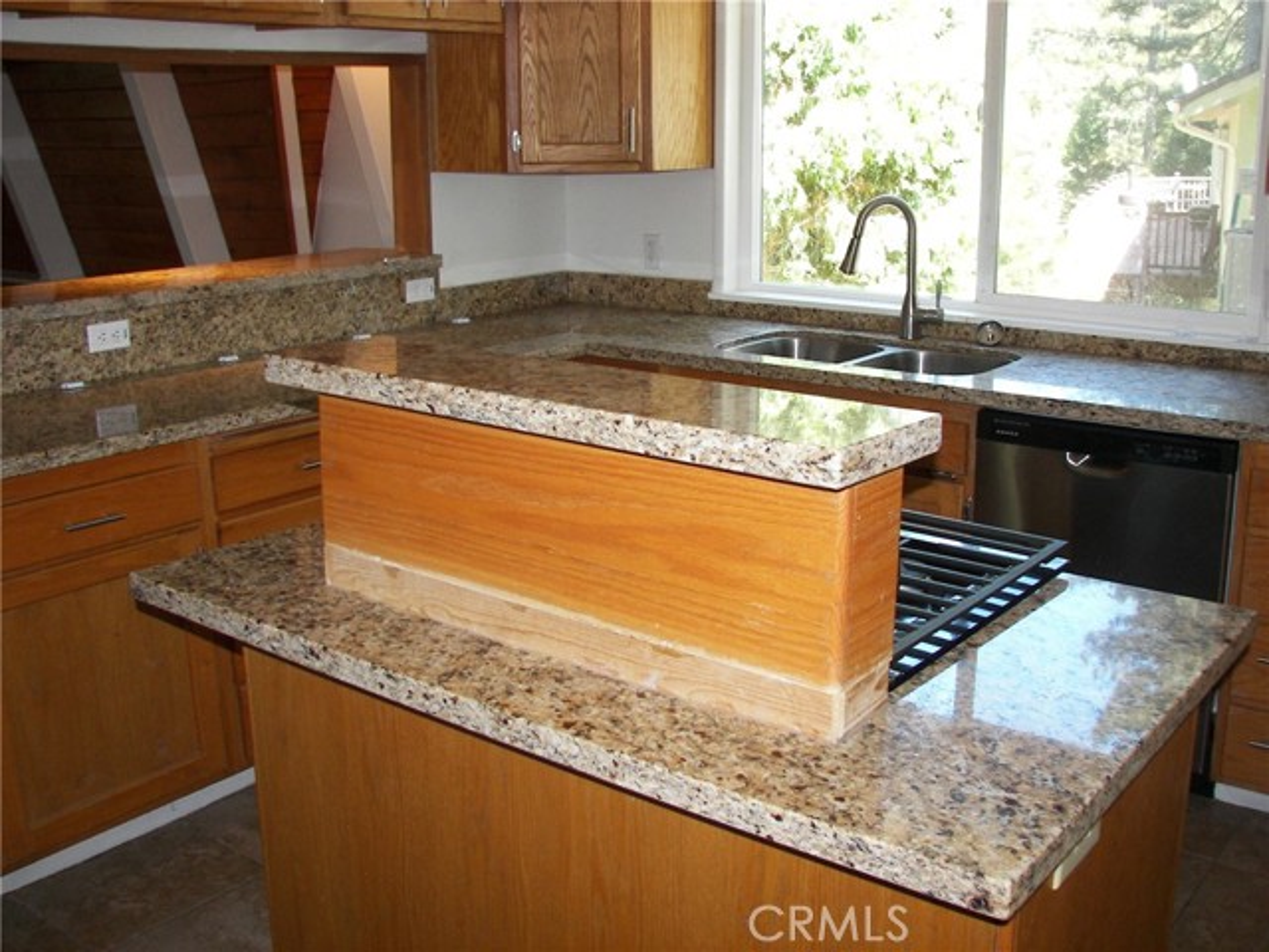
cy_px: 476
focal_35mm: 36
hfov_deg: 51.4
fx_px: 1320
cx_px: 634
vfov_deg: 39.7
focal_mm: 6
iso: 100
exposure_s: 1/30
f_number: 2.8
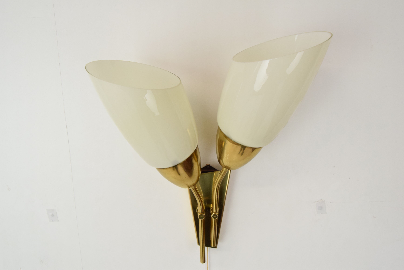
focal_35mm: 30
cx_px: 202
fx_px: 337
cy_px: 135
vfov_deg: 43.7
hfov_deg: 61.9
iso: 1600
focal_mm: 20
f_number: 8
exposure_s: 1/250
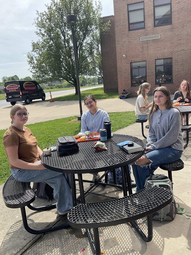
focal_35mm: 29
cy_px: 128
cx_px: 96
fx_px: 213
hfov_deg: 48.2
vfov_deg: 61.7
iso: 16
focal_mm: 3
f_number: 1.8
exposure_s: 1/1250
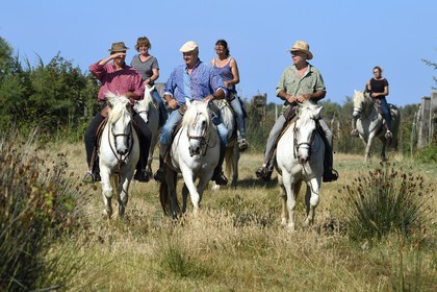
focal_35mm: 165
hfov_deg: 12.5
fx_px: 2003
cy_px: 146
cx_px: 218
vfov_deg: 8.3
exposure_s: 1/800
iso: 200
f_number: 8
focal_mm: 165
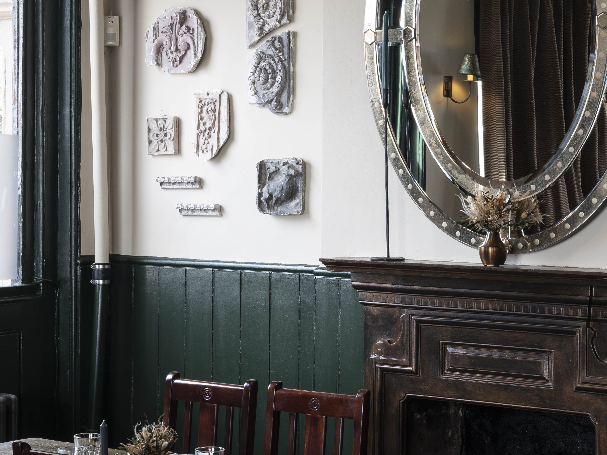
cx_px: 402
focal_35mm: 88
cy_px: 126
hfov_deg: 22.2
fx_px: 1543
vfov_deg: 16.7
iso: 100
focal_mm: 53.6
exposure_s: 1
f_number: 20
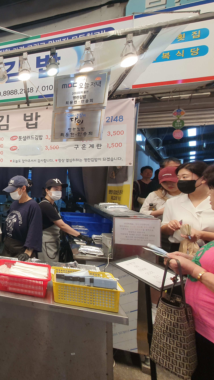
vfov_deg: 89.6
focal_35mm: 19
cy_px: 189
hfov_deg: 43.7
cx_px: -26
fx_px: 192
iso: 50
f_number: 2.2
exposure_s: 1/60
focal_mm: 1.8
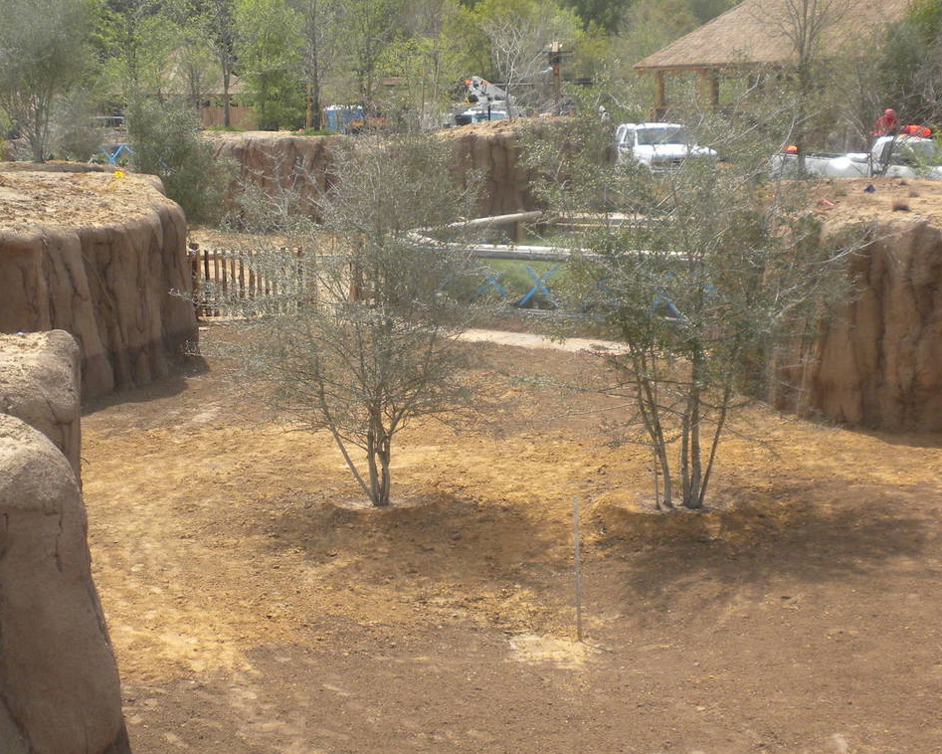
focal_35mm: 61
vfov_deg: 25.0
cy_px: 413
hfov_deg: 30.9
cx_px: 375
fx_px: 1701
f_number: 3.5
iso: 74
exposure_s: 1/692
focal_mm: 6.6
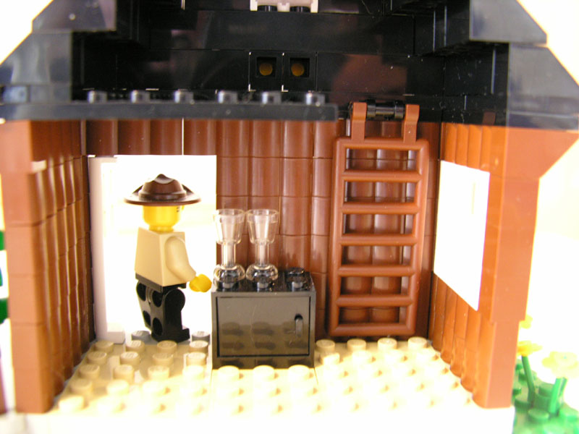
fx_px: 619
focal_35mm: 37
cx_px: 290
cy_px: 217
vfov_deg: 38.7
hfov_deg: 50.1
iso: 200
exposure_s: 1/1.2
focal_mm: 9.5
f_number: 2.8
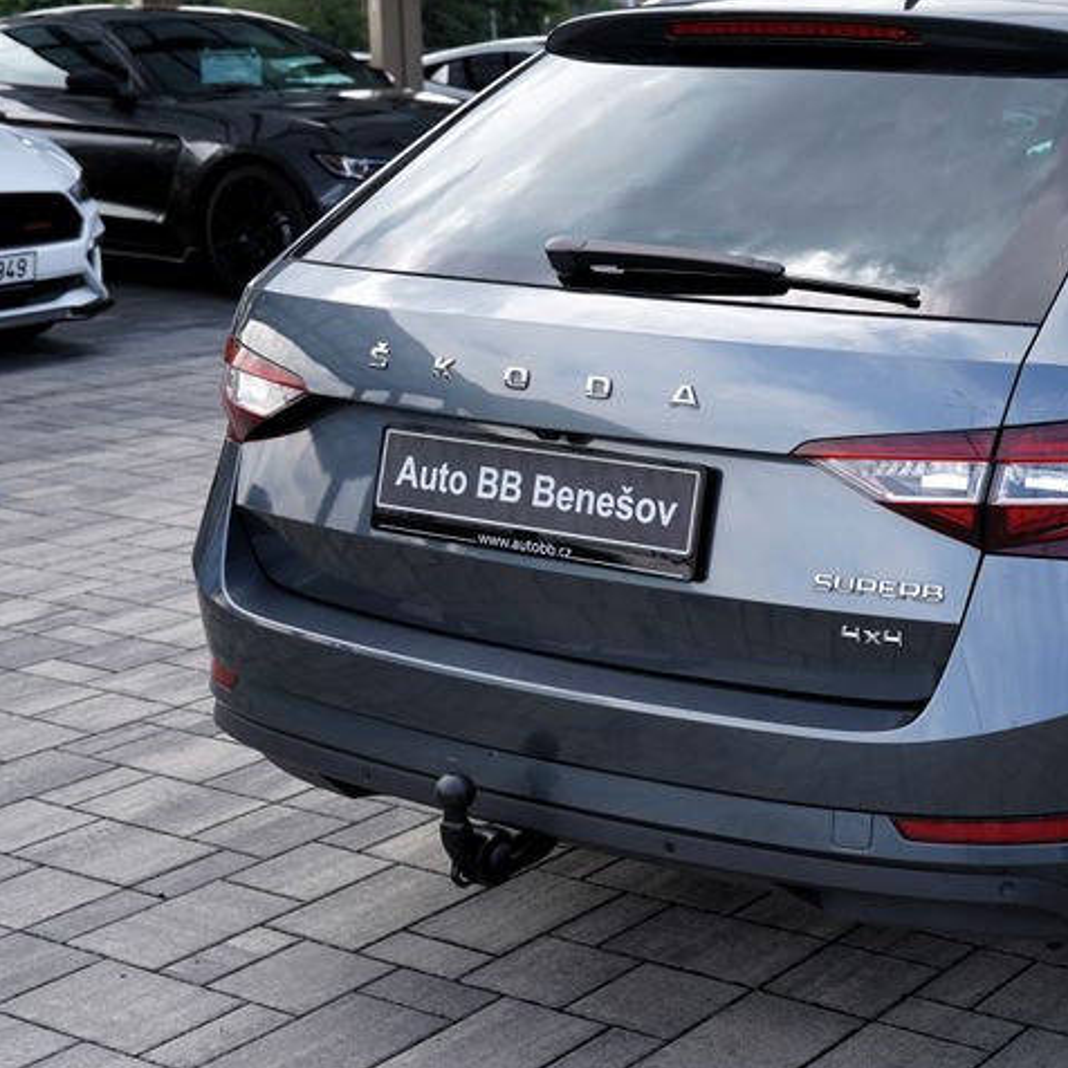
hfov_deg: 25.8
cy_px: 454
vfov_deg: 26.9
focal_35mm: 64
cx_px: 1003
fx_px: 2234
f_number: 5.6
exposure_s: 1/160
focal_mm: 35
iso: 100
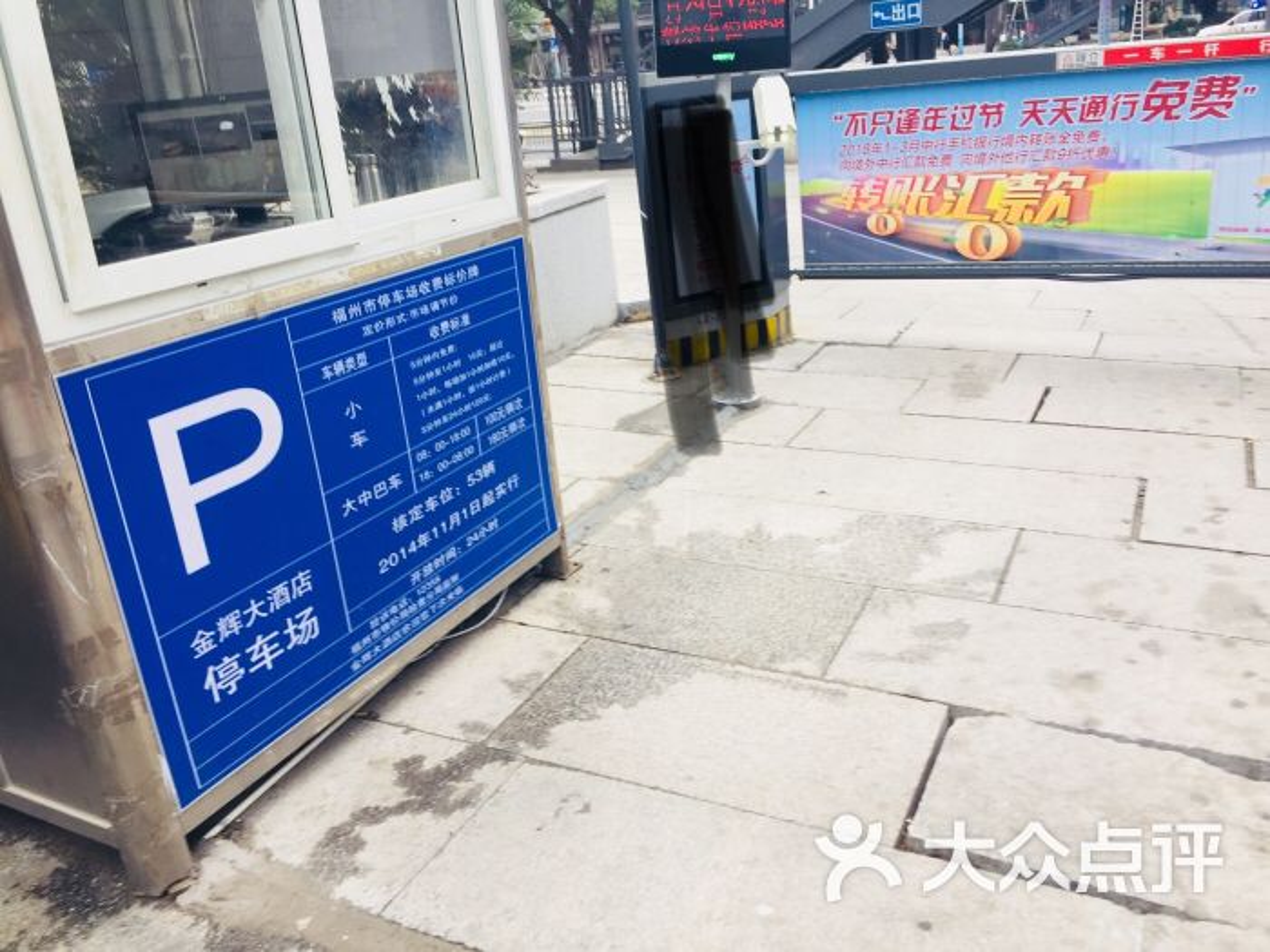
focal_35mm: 29
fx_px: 1064
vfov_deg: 48.2
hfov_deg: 61.7
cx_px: 635
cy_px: 476
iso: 32
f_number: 2.2
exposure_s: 1/119
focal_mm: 4.15
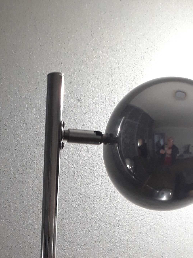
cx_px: 55
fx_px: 461
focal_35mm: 62
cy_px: 290
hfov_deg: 23.5
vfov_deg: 28.1
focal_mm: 3.6
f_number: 1.9
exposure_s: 1/17
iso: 200
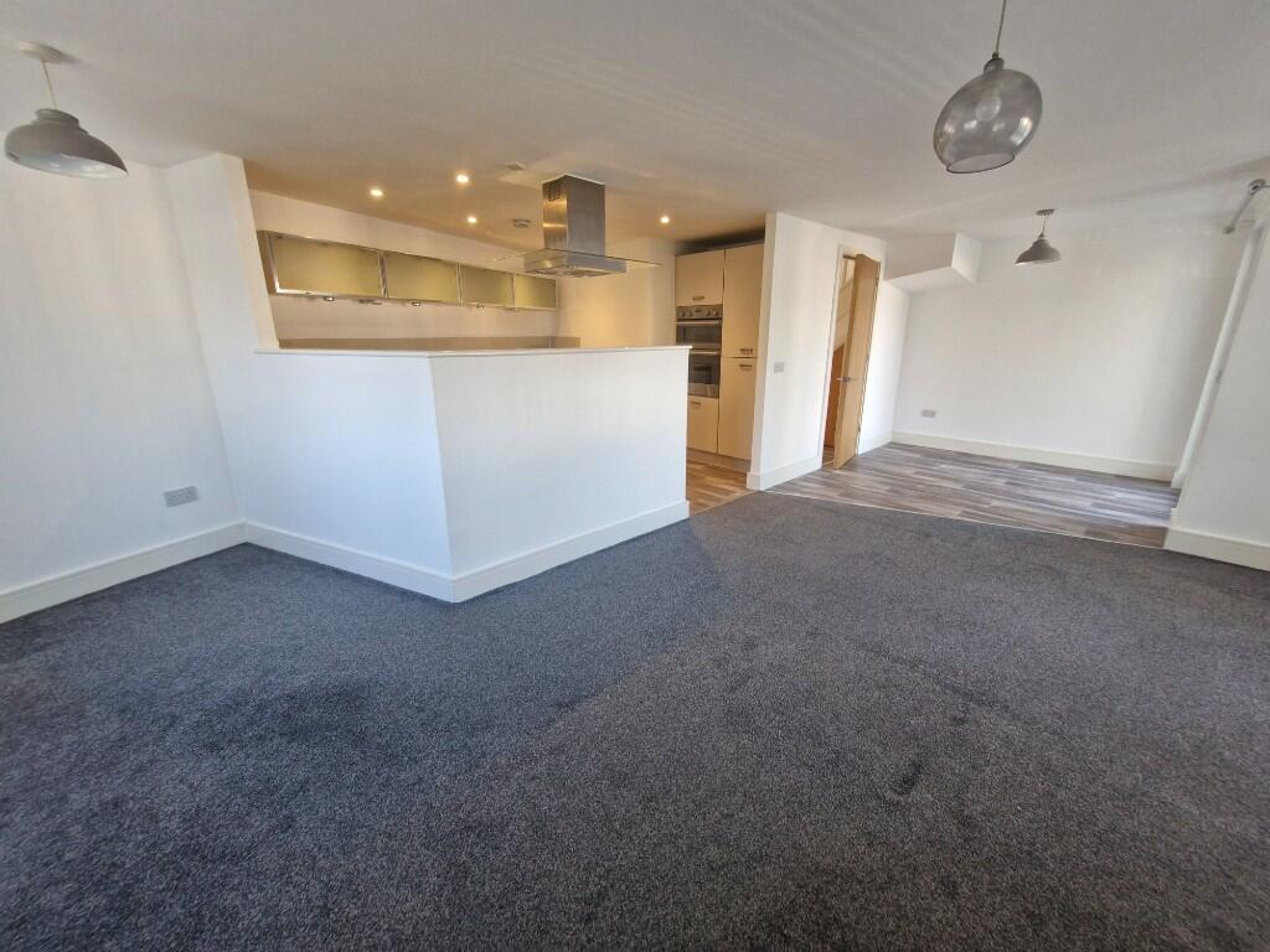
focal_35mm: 13
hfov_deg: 106.2
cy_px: 476
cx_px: 635
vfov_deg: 89.9
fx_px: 477
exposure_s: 1/50
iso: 160
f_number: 2.2
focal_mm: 1.74
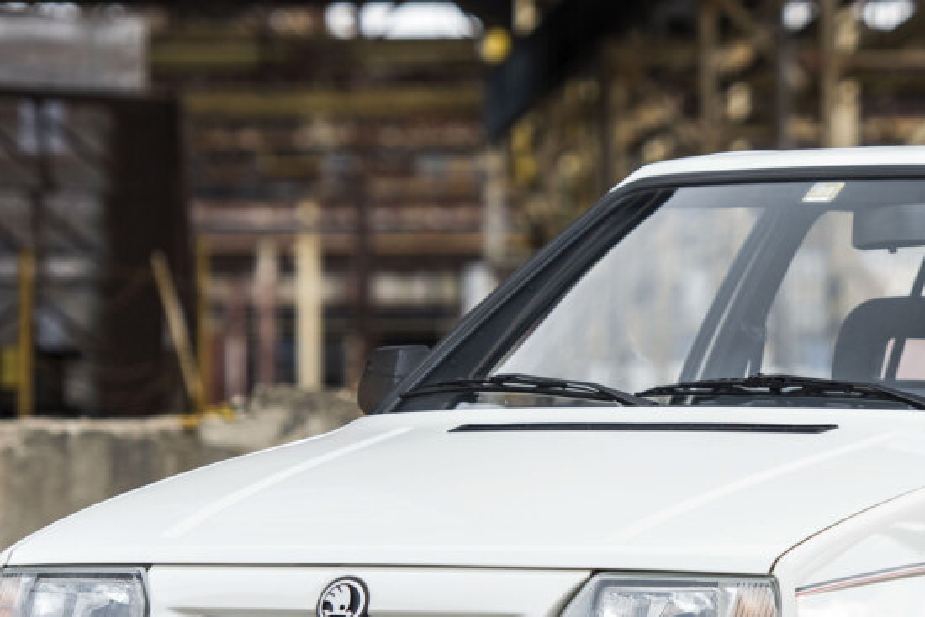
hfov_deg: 6.3
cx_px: 827
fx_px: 8404
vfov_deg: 4.2
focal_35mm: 327
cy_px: 458
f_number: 3.2
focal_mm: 125
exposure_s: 1/200
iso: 200
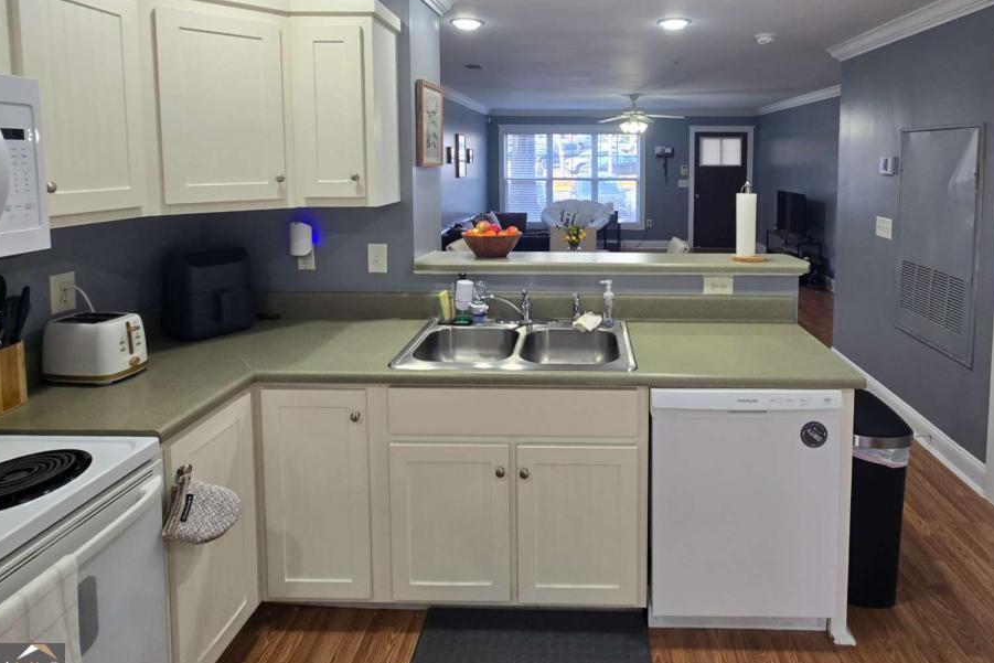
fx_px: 497
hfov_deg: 89.3
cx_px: 577
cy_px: 196
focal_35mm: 18
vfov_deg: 64.8
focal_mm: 2.2
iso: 64
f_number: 2.2
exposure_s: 1/60
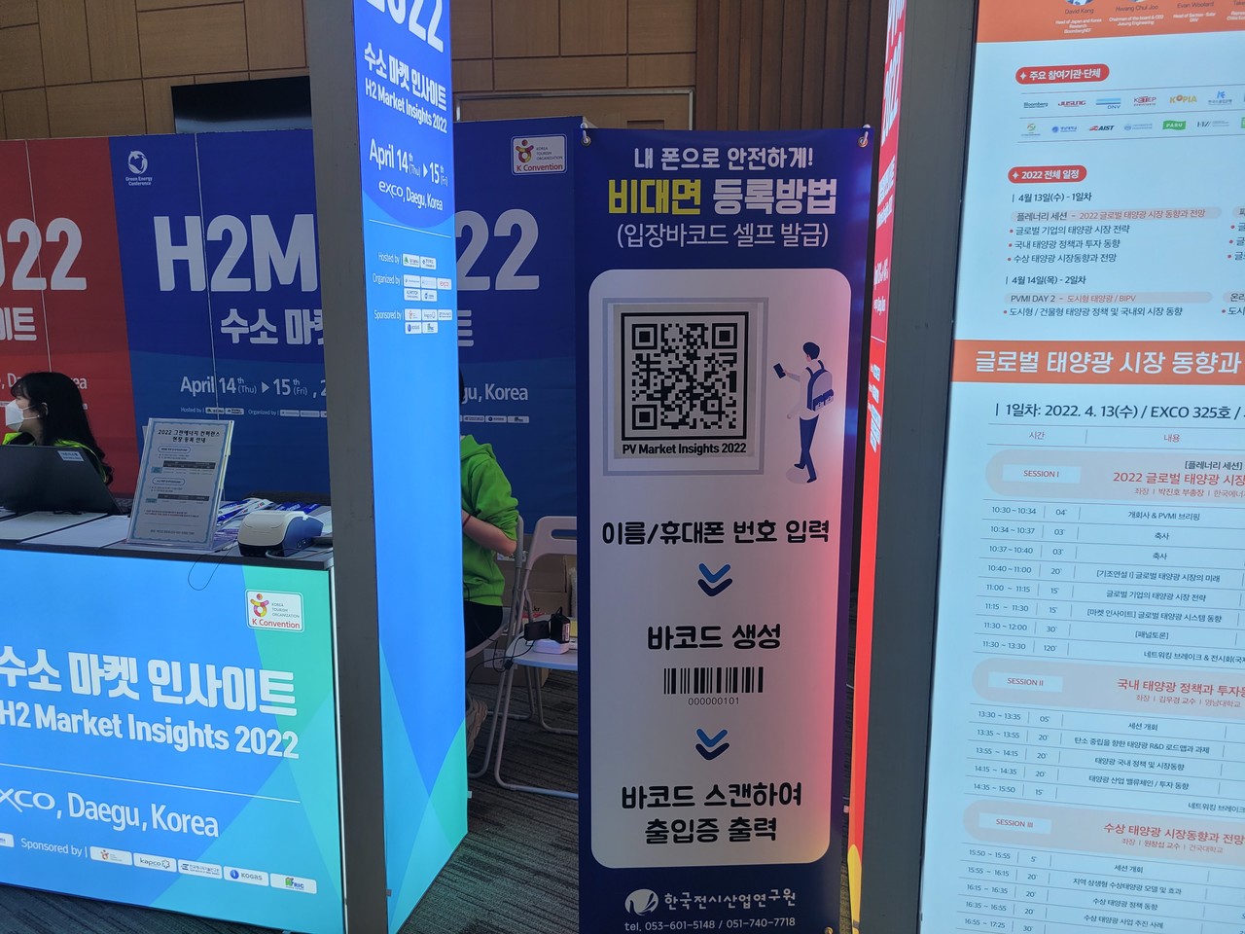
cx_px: 622
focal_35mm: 26
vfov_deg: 53.1
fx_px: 935
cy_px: 467
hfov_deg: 67.3
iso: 40
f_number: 1.8
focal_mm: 5.4
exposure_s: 1/133
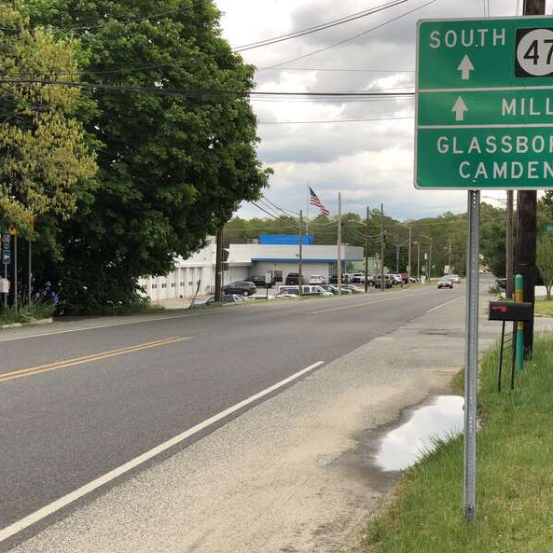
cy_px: 279
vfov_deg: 27.7
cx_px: 311
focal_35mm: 62
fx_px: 1121
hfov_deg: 27.7
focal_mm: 6
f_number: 2.4
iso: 16
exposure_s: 1/183
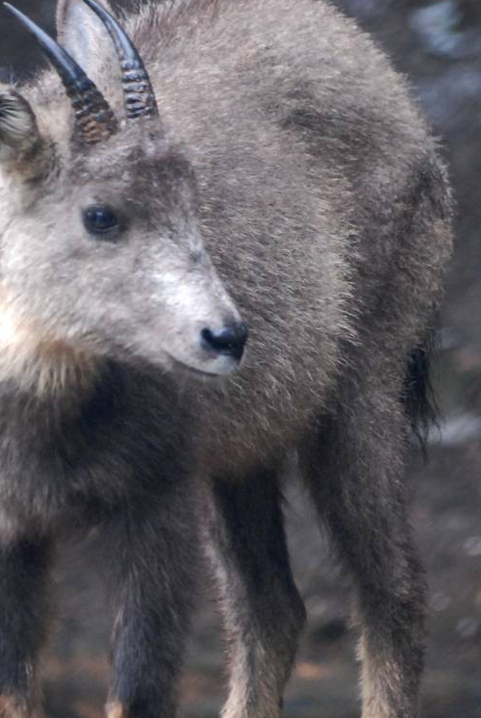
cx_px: 88
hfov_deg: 2.2
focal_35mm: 627
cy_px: 402
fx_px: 12520
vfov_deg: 3.3
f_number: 5
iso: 1000
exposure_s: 1/60
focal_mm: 195
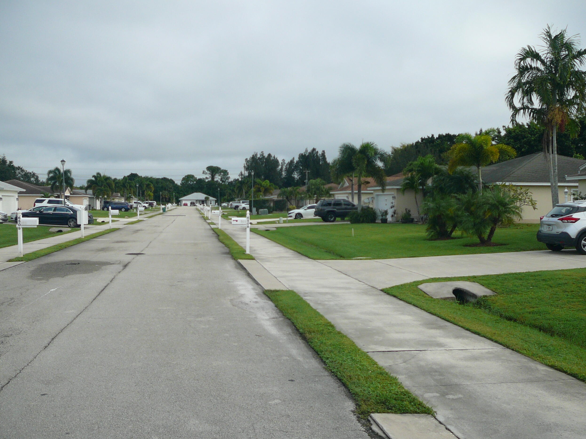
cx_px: 290
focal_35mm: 36
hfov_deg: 51.4
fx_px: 609
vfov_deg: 39.7
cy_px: 220
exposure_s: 1/800
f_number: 2.8
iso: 80
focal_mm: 5.2
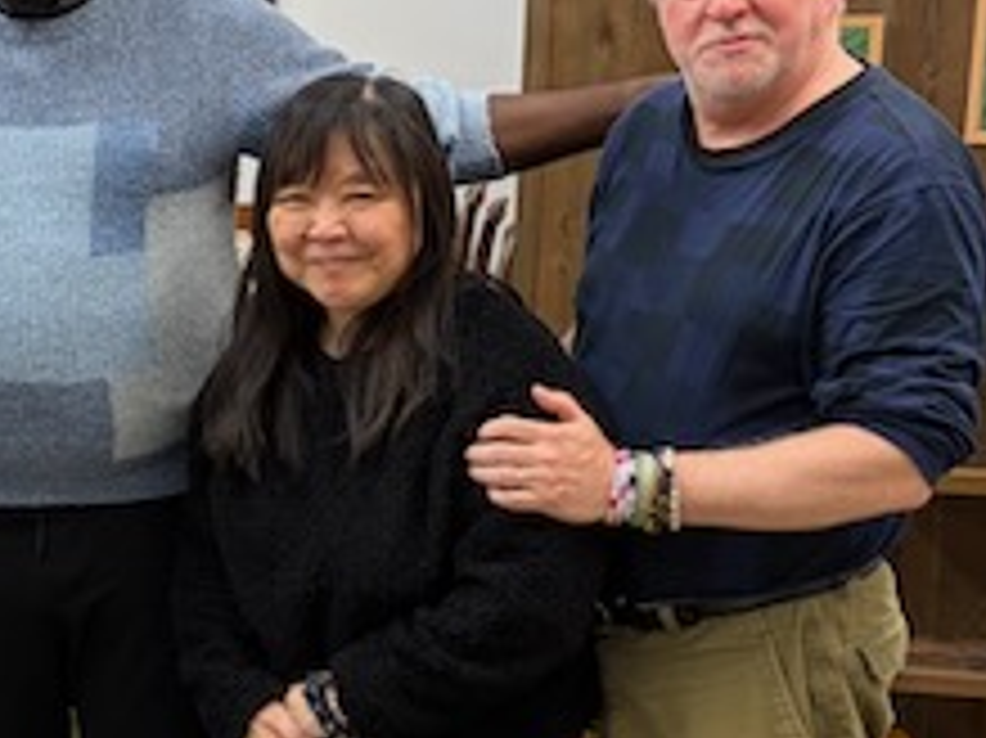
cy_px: 351
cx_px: -126
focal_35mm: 76
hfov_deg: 23.9
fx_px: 2164
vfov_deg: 19.4
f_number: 1.6
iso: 125
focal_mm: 5.96
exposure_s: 1/100
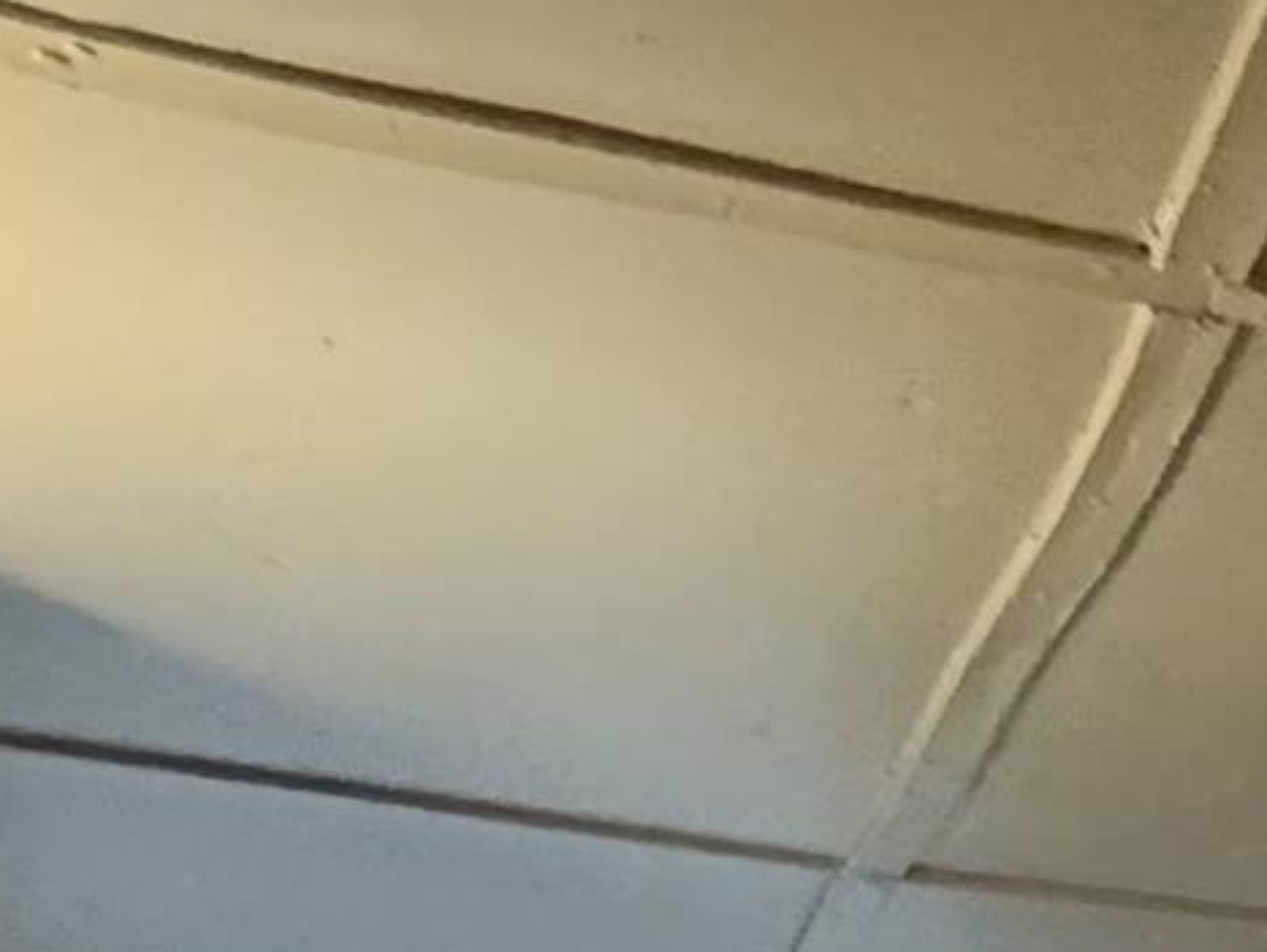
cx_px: 3028
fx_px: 3370
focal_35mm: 92
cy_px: 2940
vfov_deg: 10.6
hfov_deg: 14.4
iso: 500
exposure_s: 1/60
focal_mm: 2.22
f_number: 2.2
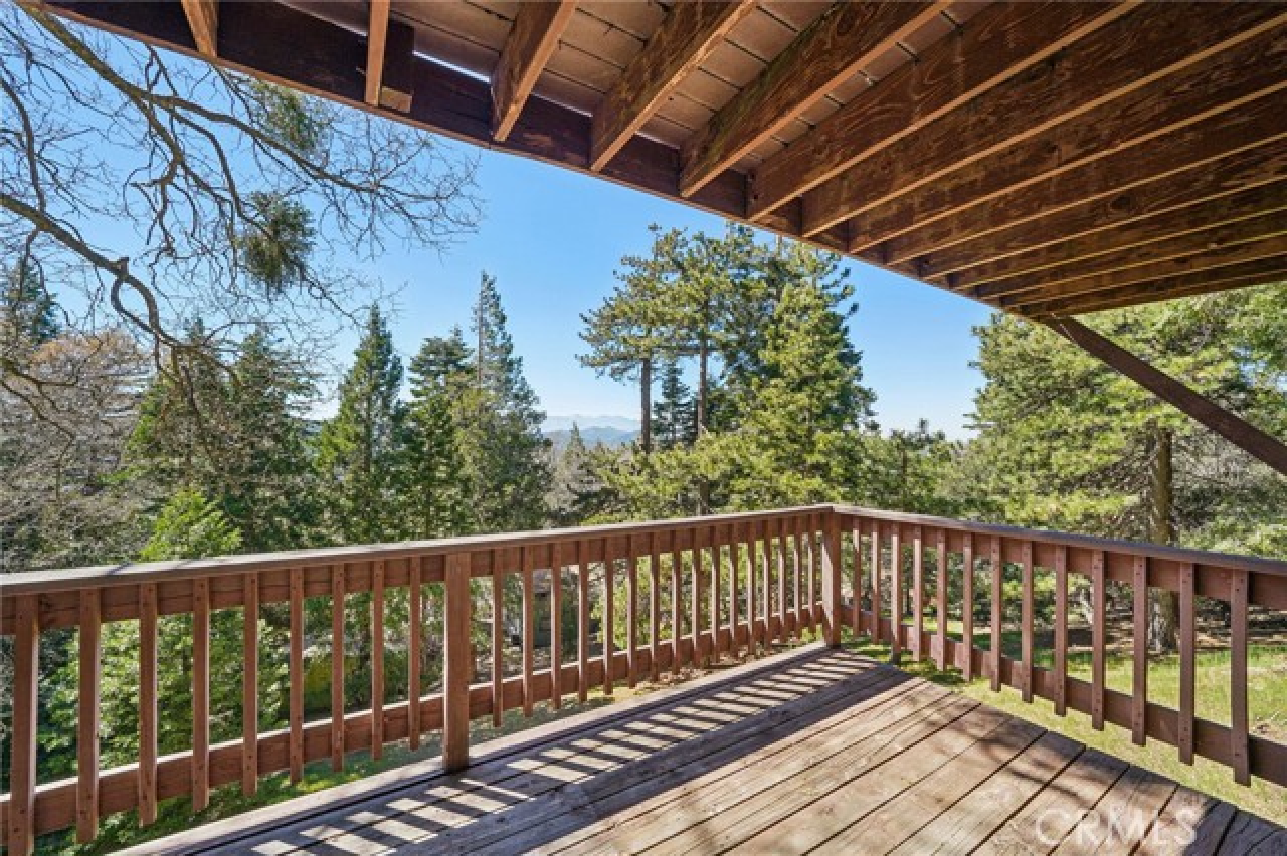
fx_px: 464
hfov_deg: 108.4
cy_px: 428
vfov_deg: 85.4
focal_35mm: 13
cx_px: 644
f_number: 9
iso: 100
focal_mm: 13
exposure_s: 1/100
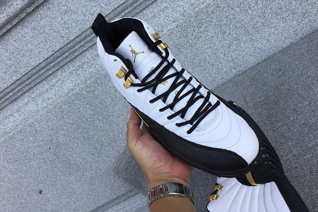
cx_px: 159
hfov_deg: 57.2
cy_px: 98
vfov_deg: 39.9
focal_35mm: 33
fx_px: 291
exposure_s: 1/345
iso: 25
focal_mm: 3.3
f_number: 2.4
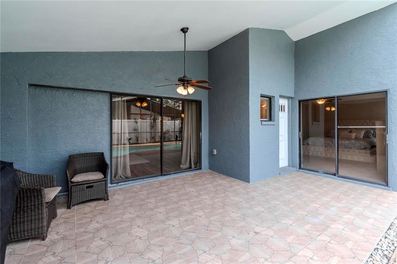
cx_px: 198
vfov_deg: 77.3
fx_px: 165
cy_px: 132
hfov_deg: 100.4
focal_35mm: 15
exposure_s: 1/160
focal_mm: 10
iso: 500
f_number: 7.1
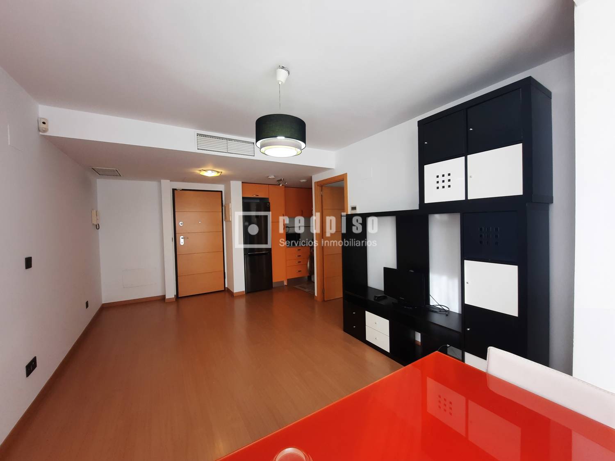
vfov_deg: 89.9
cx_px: 308
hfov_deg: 106.2
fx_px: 231
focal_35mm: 13
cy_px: 230
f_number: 2.2
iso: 50
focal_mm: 1.74
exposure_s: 1/50
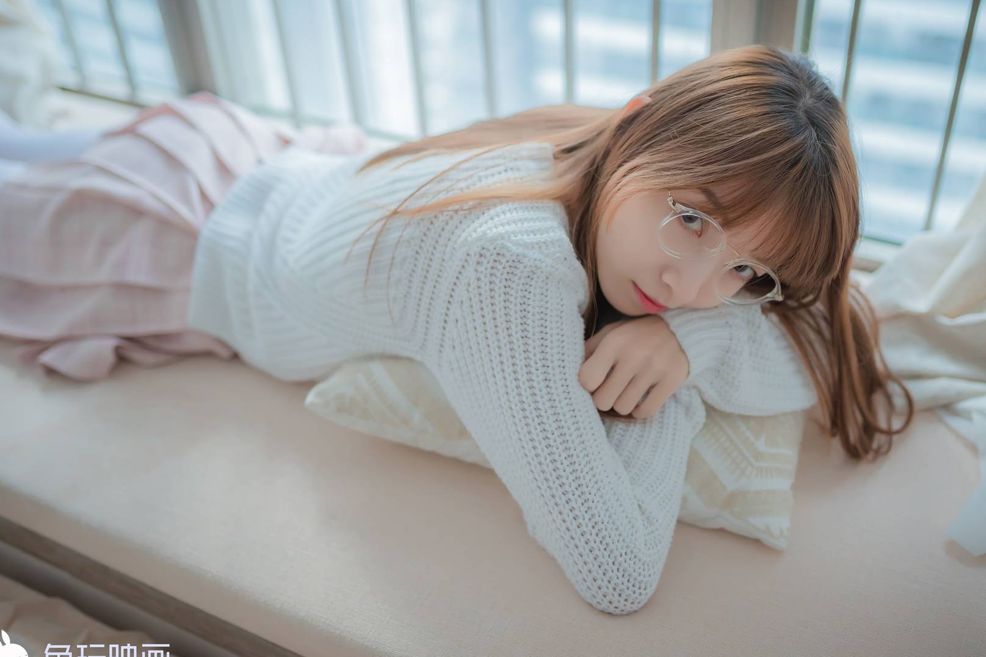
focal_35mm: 39
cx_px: 525
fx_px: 1068
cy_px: 341
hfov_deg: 49.5
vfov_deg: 34.2
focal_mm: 35
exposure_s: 1/160
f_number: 1.8
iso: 1000
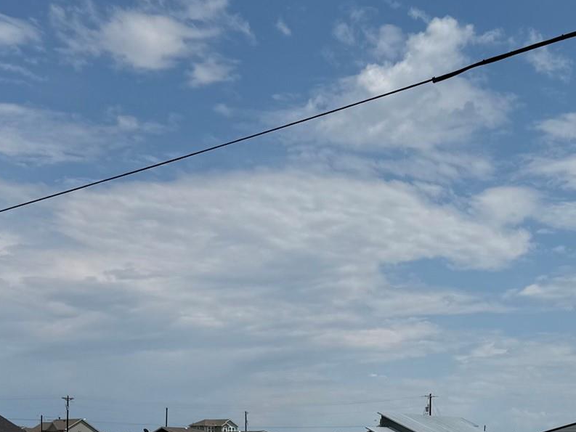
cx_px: 378
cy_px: 458
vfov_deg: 22.5
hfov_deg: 31.0
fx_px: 1032
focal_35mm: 62
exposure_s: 1/12346
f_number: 1.78
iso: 80
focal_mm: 6.76
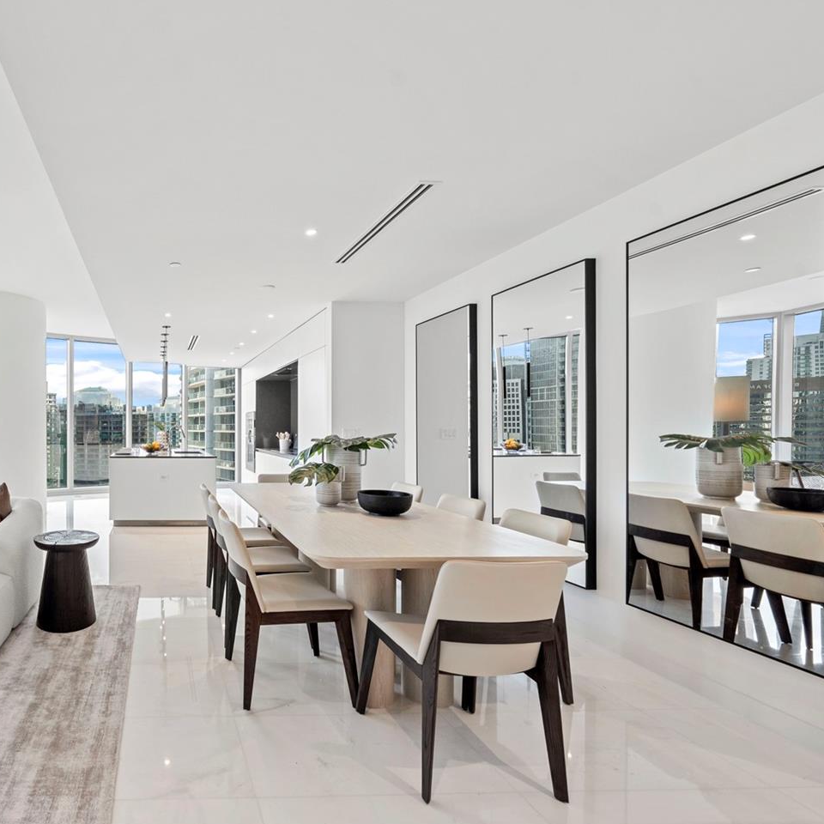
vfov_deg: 83.9
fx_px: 458
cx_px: 167
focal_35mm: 17
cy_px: 429
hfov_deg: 75.1
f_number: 8
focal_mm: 12
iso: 320
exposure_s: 1/25
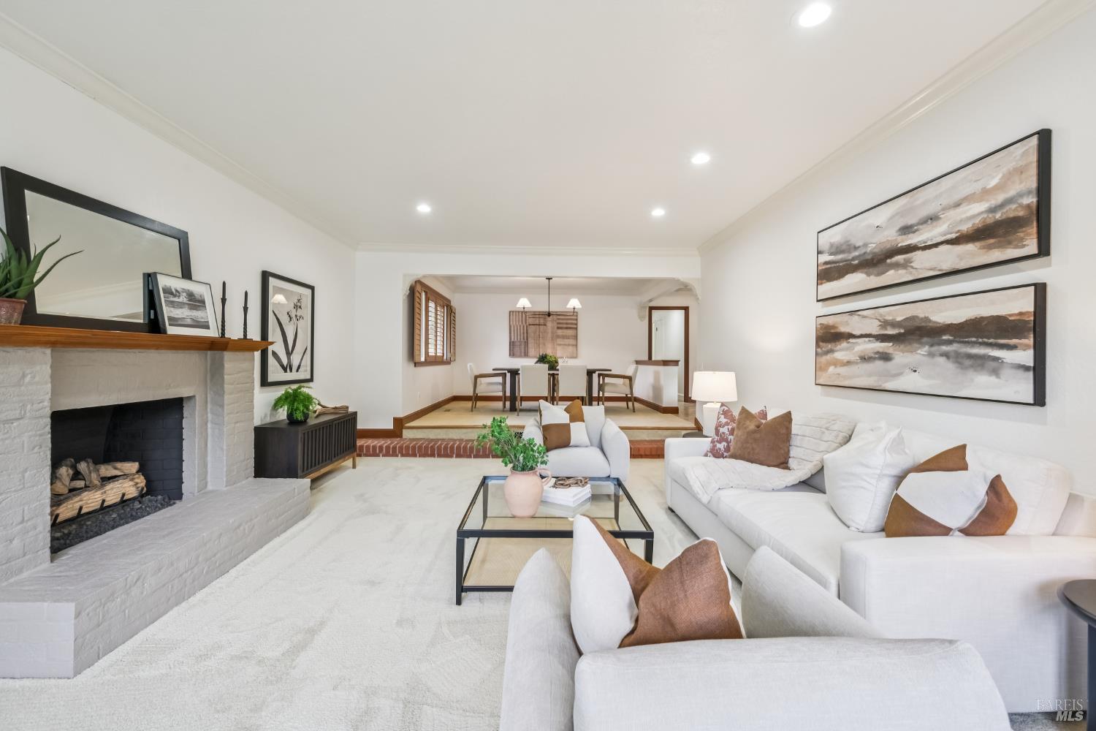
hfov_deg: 104.3
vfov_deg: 81.2
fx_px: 426
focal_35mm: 14
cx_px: 548
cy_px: 366
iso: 400
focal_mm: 14
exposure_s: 1/10
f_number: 9
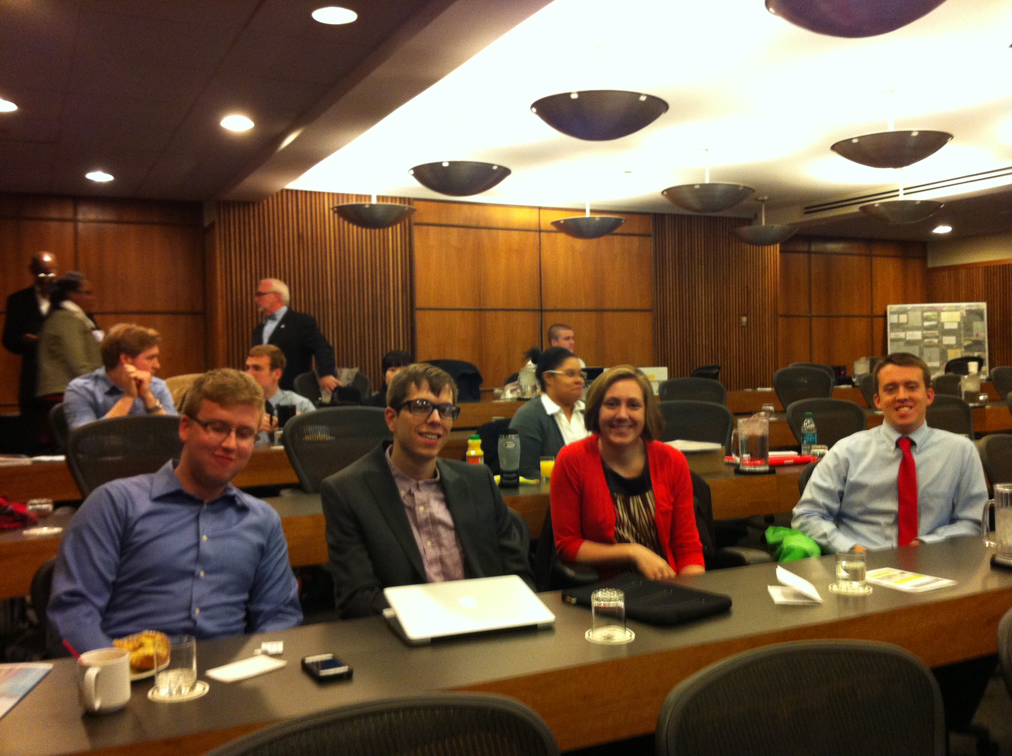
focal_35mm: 35
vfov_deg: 40.6
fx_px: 1022
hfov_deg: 52.7
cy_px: 378
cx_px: 506
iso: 250
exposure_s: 1/15
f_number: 2.8
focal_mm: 3.85
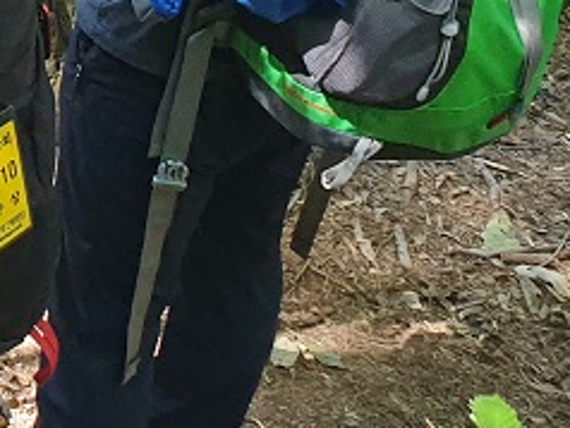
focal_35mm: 132
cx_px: -582
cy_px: -361
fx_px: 2176
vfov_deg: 10.5
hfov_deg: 12.9
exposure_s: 1/60
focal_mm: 4.3
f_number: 2.4
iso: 125
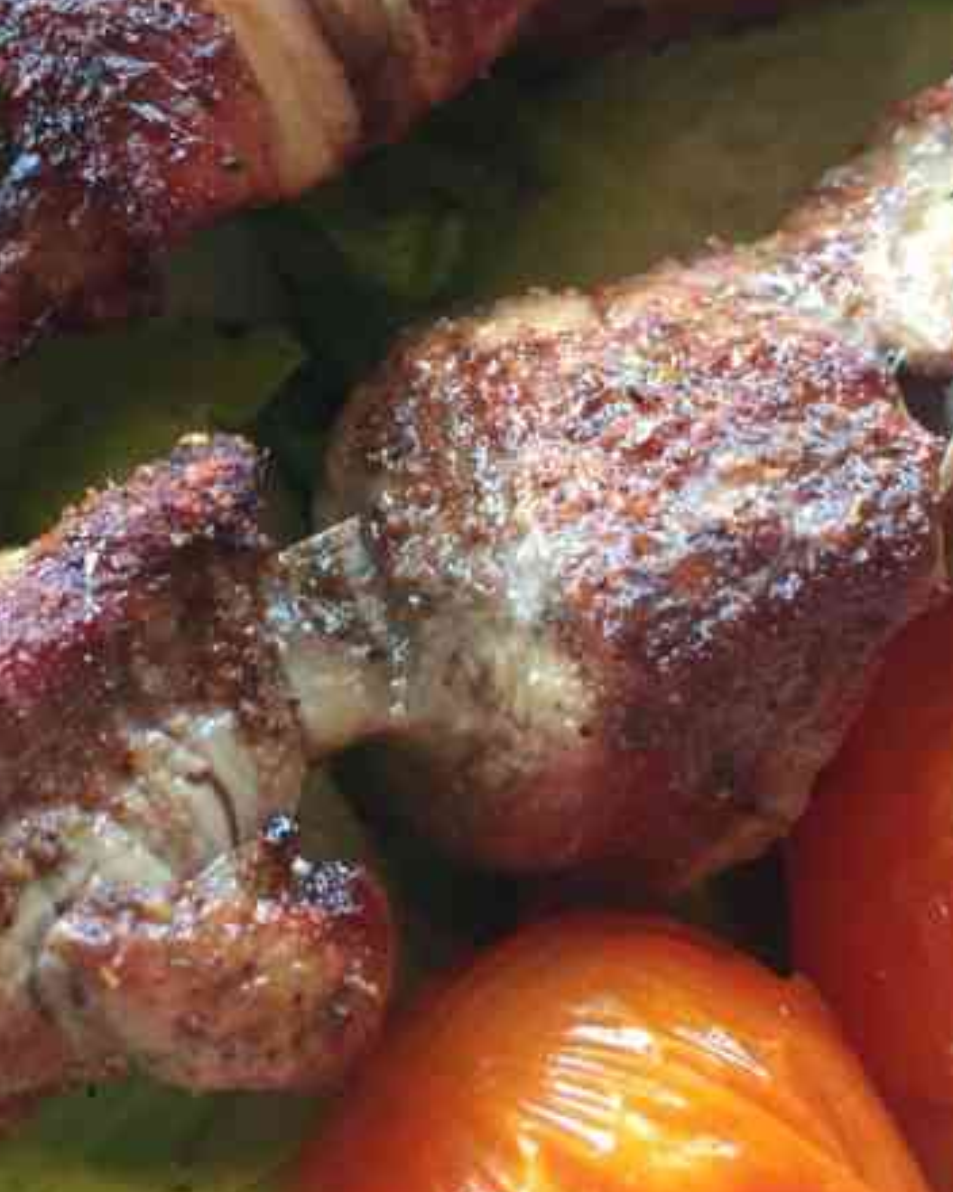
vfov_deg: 31.1
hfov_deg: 25.1
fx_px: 2115
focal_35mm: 60
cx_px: 252
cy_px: 367
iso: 100
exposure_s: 1/30
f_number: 2.2
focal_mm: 4.15
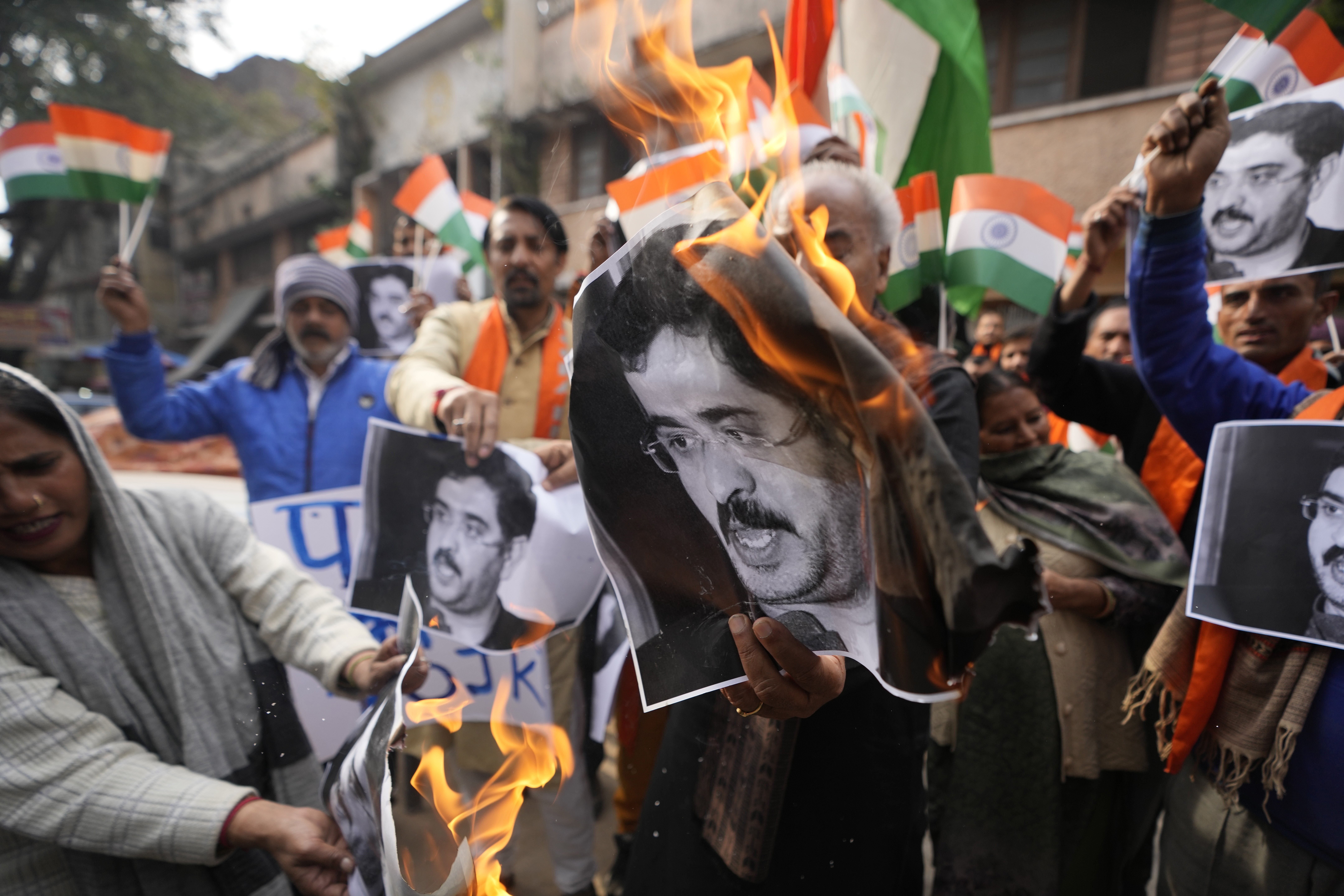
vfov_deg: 73.7
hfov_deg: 96.7
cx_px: 672
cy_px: 448
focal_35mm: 16
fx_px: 597
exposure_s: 1/1000
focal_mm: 16
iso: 250
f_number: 2.8
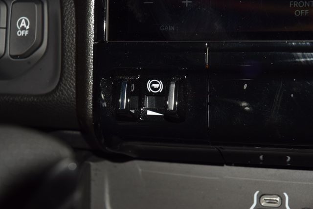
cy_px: 104
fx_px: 913
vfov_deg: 13.0
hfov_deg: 19.5
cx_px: 156
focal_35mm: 105
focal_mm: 70
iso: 100
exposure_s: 1/125
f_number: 8
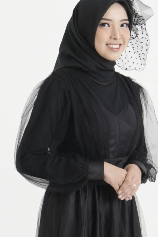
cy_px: 97
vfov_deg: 63.2
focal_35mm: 29
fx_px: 191
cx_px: 85
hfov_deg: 44.9
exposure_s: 1/160
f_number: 2.8
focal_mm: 24
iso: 100
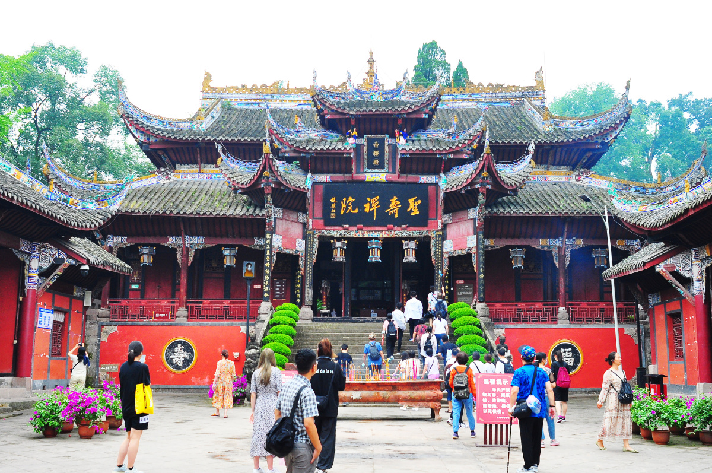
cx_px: 356
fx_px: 711
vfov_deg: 36.8
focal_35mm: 36
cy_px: 236
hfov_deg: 53.2
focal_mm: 24
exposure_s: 1/400
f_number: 5
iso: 500
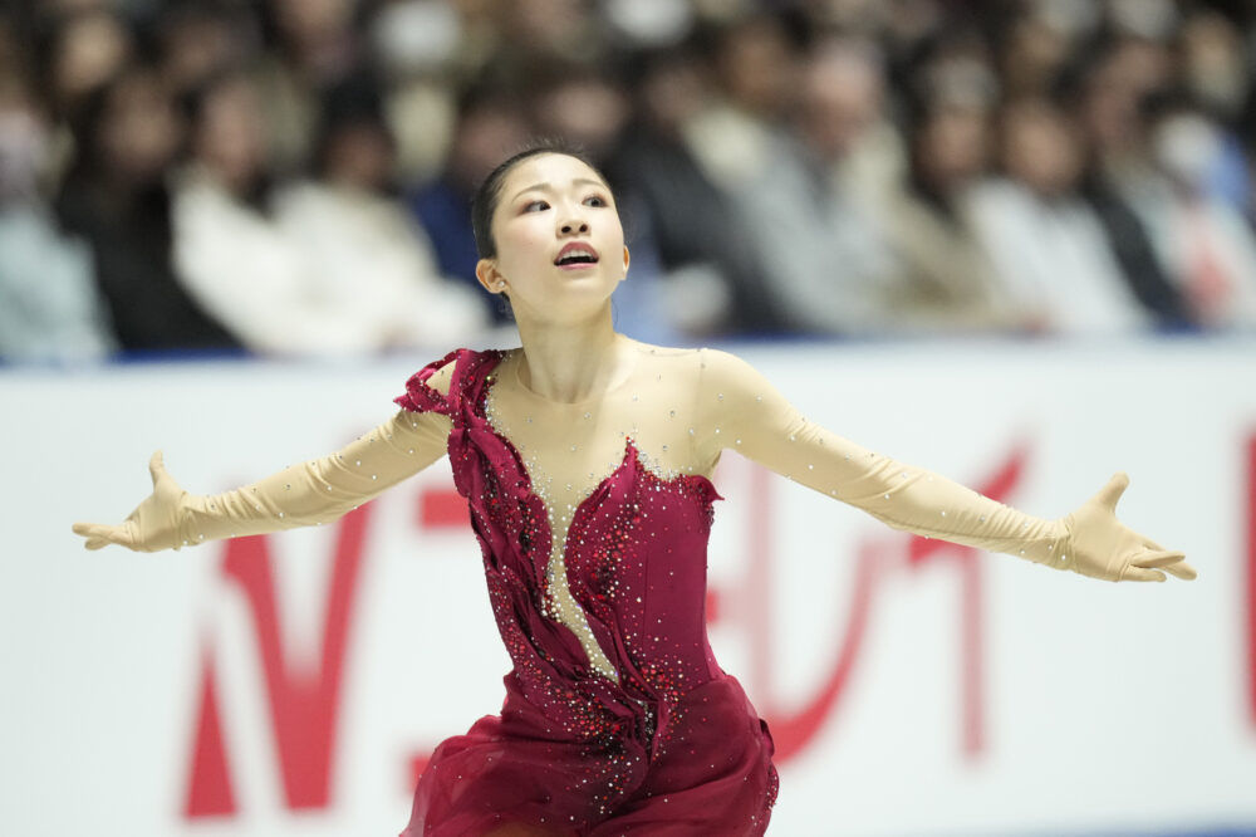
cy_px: 418
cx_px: 628
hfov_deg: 3.4
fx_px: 20925
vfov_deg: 2.3
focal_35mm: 600
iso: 6400
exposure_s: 1/2000
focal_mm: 400
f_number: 2.8
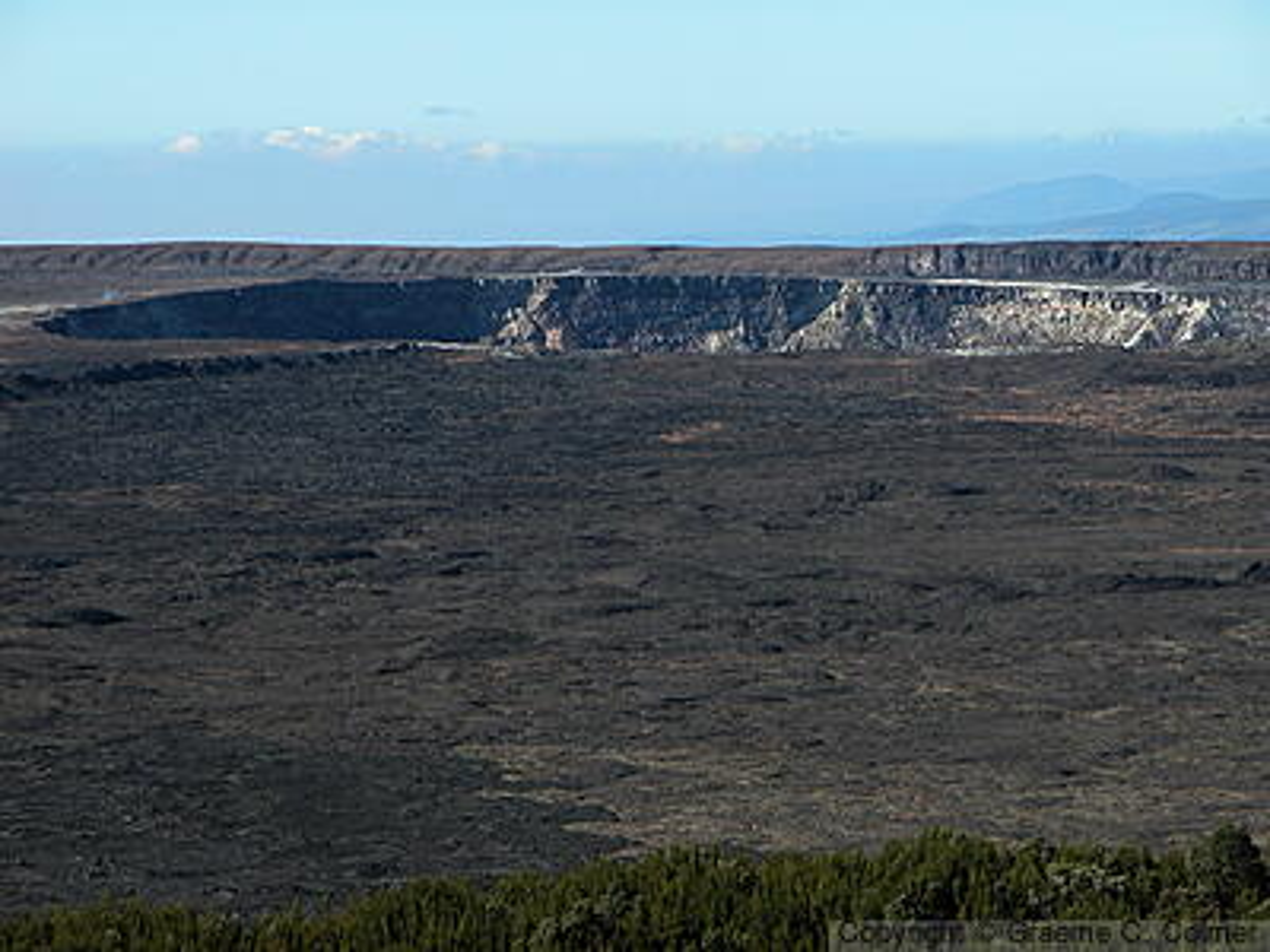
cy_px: 476
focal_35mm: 159
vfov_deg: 9.3
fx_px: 5833
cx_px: 635
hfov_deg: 12.4
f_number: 5.6
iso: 100
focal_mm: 41.1
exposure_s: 1/482
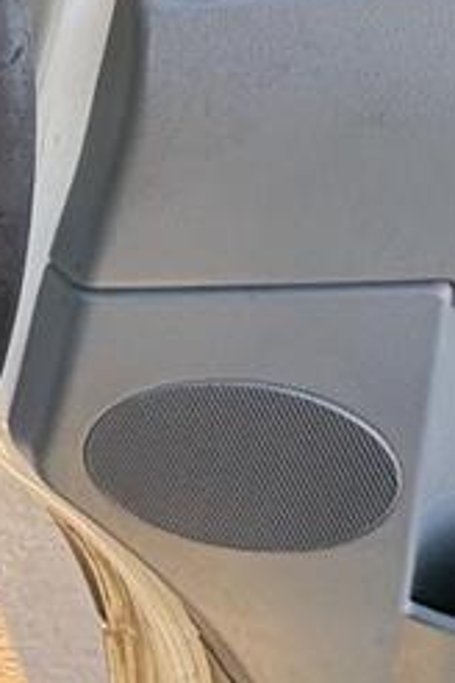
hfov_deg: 15.0
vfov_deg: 36.5
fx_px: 1005
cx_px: -638
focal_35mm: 53
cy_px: 161
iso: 200
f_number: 2.2
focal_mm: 2.22
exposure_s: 1/94
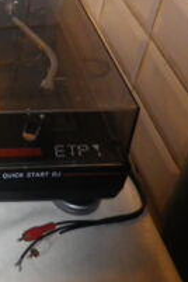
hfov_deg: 18.6
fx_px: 486
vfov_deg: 32.3
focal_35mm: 62
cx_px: -116
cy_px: 109
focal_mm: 4.5
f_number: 3.5
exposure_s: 1/50
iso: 400
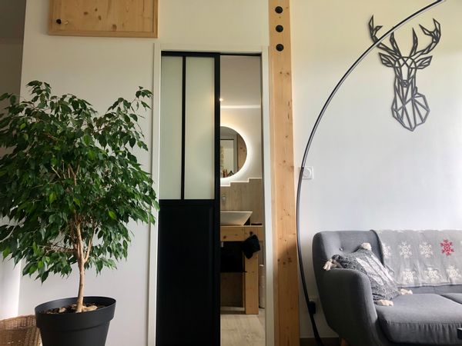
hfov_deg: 63.4
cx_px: 231
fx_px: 374
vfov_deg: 49.7
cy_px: 173
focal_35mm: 28
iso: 40
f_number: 1.8
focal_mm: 3.99
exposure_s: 1/120
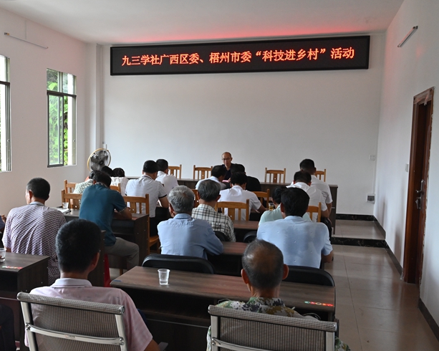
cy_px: 189
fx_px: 502
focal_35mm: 39
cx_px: 159
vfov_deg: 38.5
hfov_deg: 46.8
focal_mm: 31.5
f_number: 7.1
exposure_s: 1/320
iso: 2200
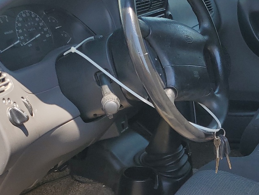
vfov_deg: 21.8
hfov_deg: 27.8
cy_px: 173
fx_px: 494
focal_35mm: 66
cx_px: 255
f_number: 1.5
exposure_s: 1/833
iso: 50
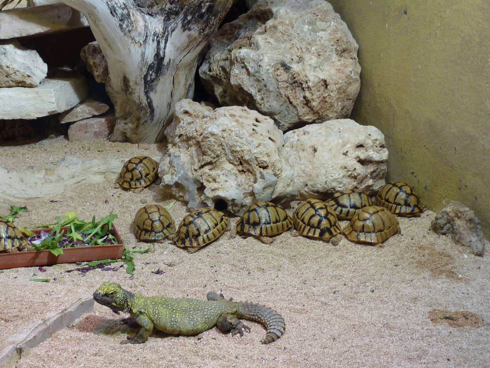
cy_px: 168
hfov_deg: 33.1
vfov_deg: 25.2
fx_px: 821
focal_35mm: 58
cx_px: 181
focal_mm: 6.9
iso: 100
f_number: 3.7
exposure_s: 1/30
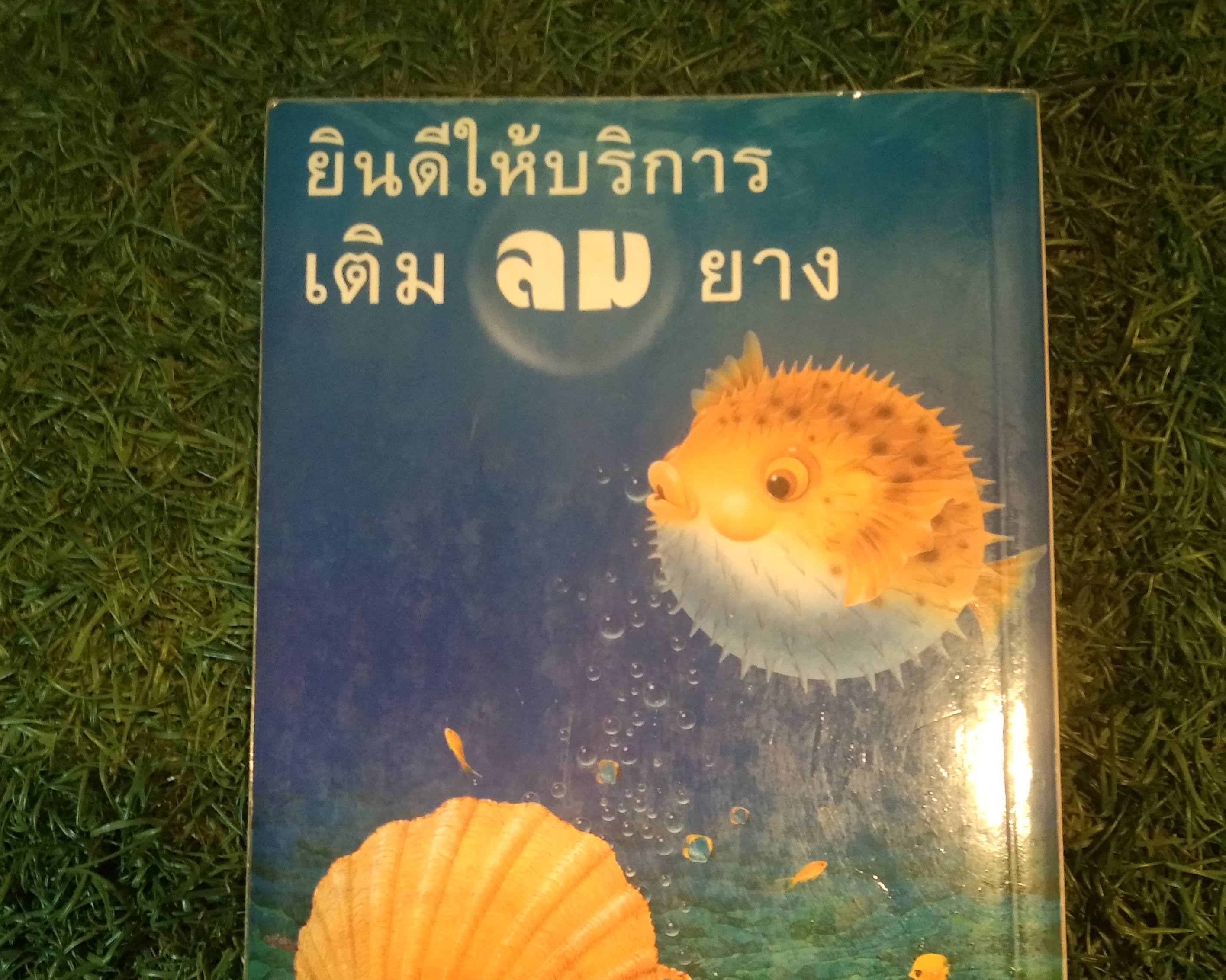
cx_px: 649
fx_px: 1560
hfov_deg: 42.9
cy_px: 675
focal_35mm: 43
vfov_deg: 34.5
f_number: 2.2
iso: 583
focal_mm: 3.65
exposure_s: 1/20
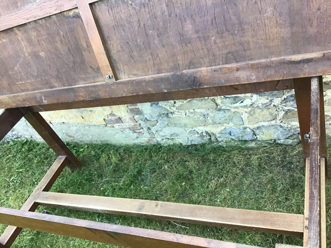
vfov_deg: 45.4
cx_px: 166
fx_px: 296
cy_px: 124
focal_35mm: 31
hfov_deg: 58.4
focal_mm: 3.3
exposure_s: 1/33
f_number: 2.4
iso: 50
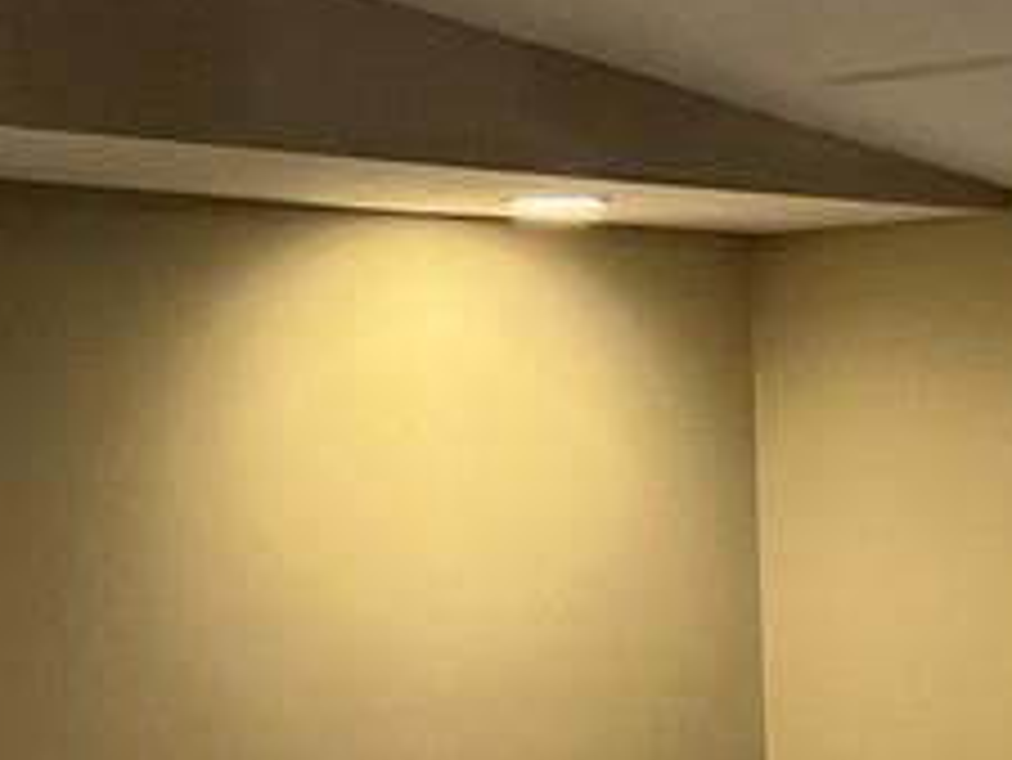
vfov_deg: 10.8
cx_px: 715
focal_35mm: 132
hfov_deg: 14.9
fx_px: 3861
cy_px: 1129
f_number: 1.8
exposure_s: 1/60
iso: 250
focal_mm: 3
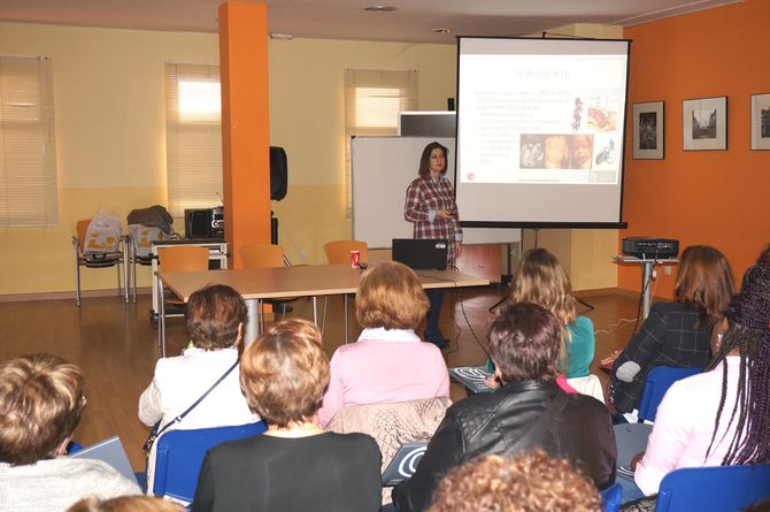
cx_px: 385
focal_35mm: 40
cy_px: 256
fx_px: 865
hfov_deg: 48.0
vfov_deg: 32.9
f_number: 4.5
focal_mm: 27
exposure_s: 1/60
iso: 800
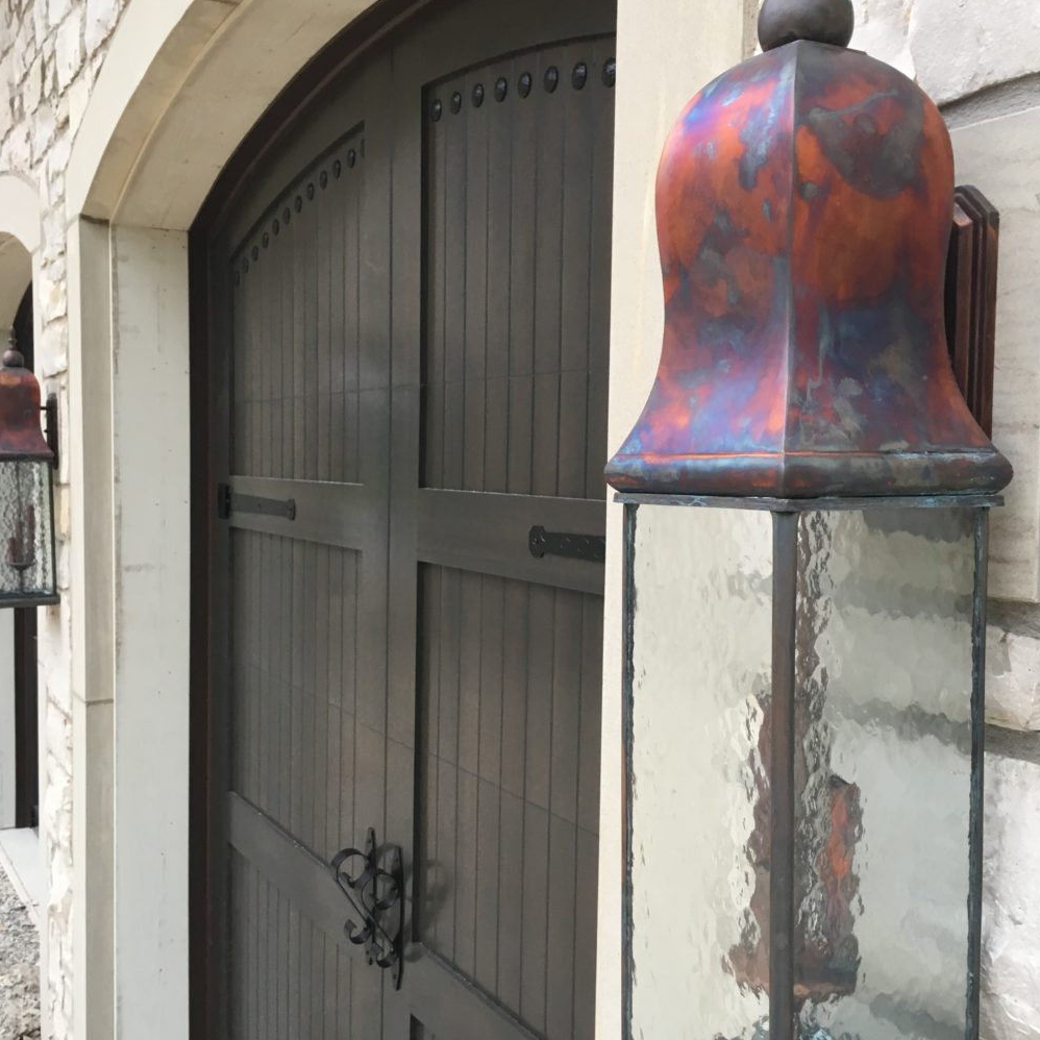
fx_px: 1258
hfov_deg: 44.9
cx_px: 540
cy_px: 556
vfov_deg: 44.9
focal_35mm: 37
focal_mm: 4.15
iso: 40
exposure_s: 1/30
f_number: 2.2
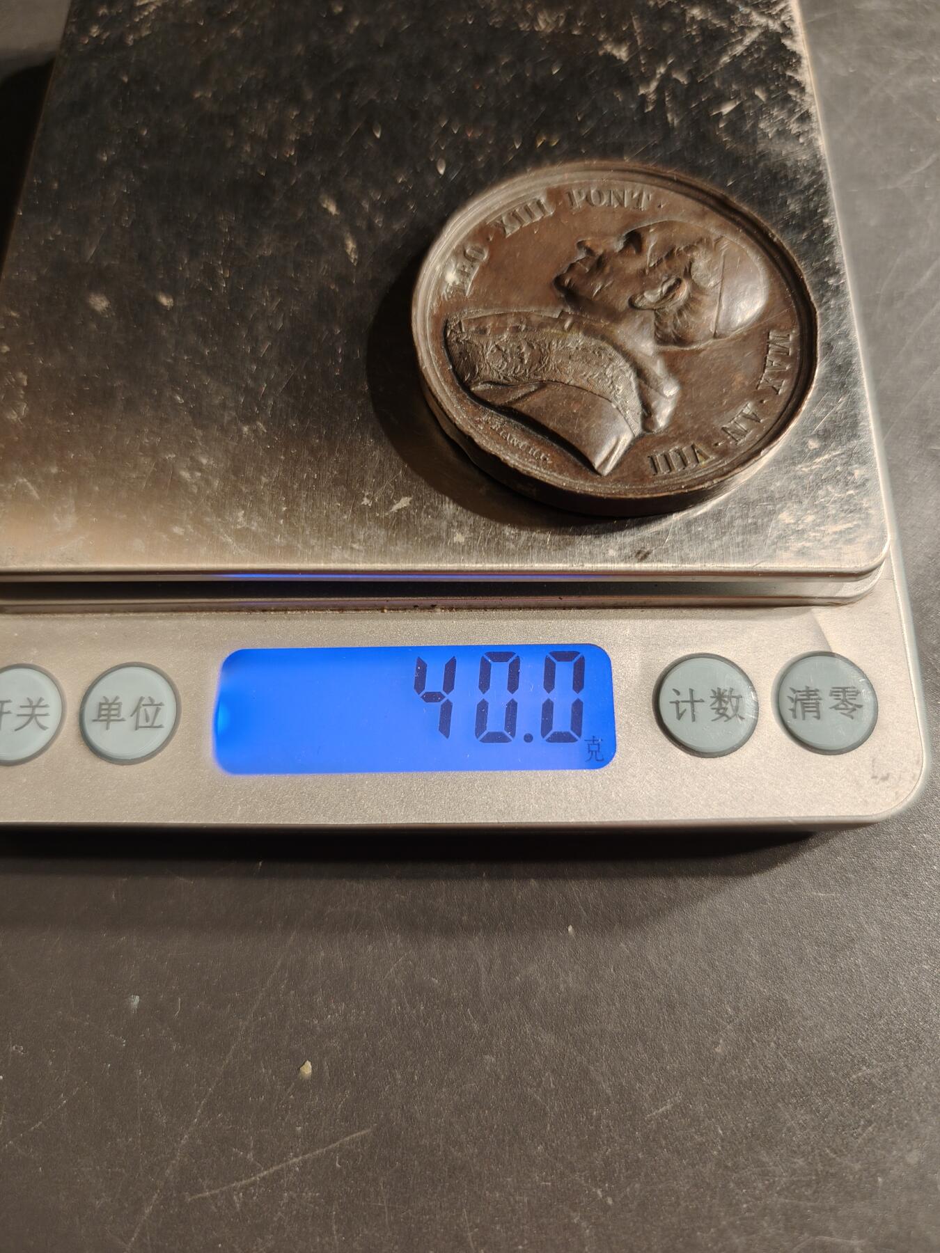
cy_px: 626
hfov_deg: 58.9
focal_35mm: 23
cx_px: 470
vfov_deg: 73.9
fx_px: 833
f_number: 1.6
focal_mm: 6.06
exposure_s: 1/143
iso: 250
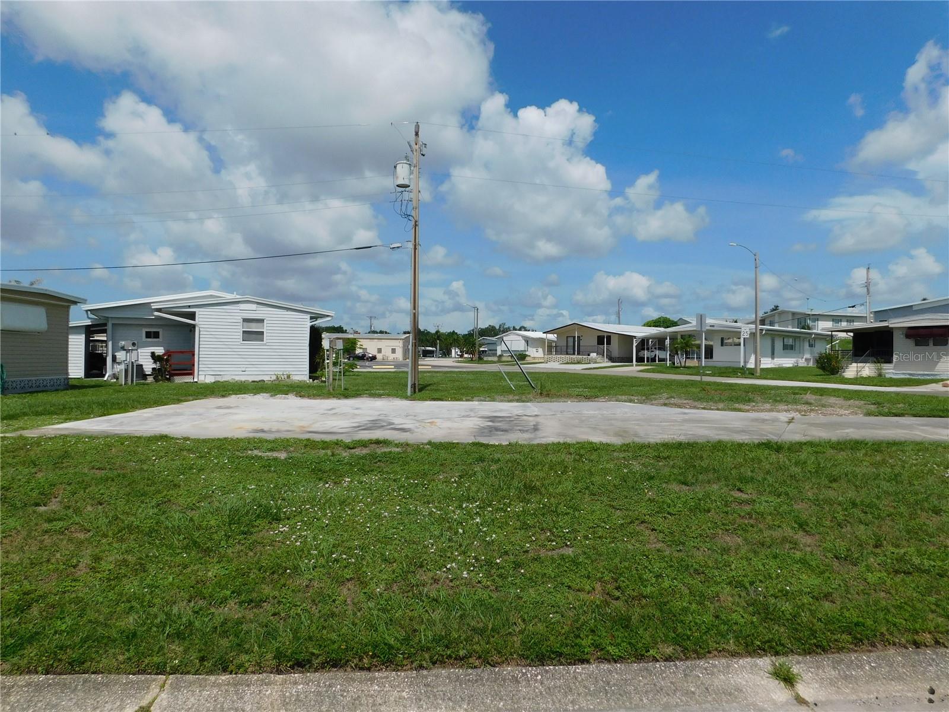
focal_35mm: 23
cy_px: 356
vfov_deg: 58.9
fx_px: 631
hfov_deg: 73.9
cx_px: 474
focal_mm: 4
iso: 125
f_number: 6
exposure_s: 1/1000
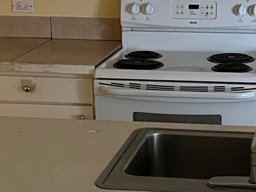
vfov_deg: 14.6
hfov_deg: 19.2
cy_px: 135
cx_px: 207
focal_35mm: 101
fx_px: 747
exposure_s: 1/35
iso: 640
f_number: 1.6
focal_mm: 5.1
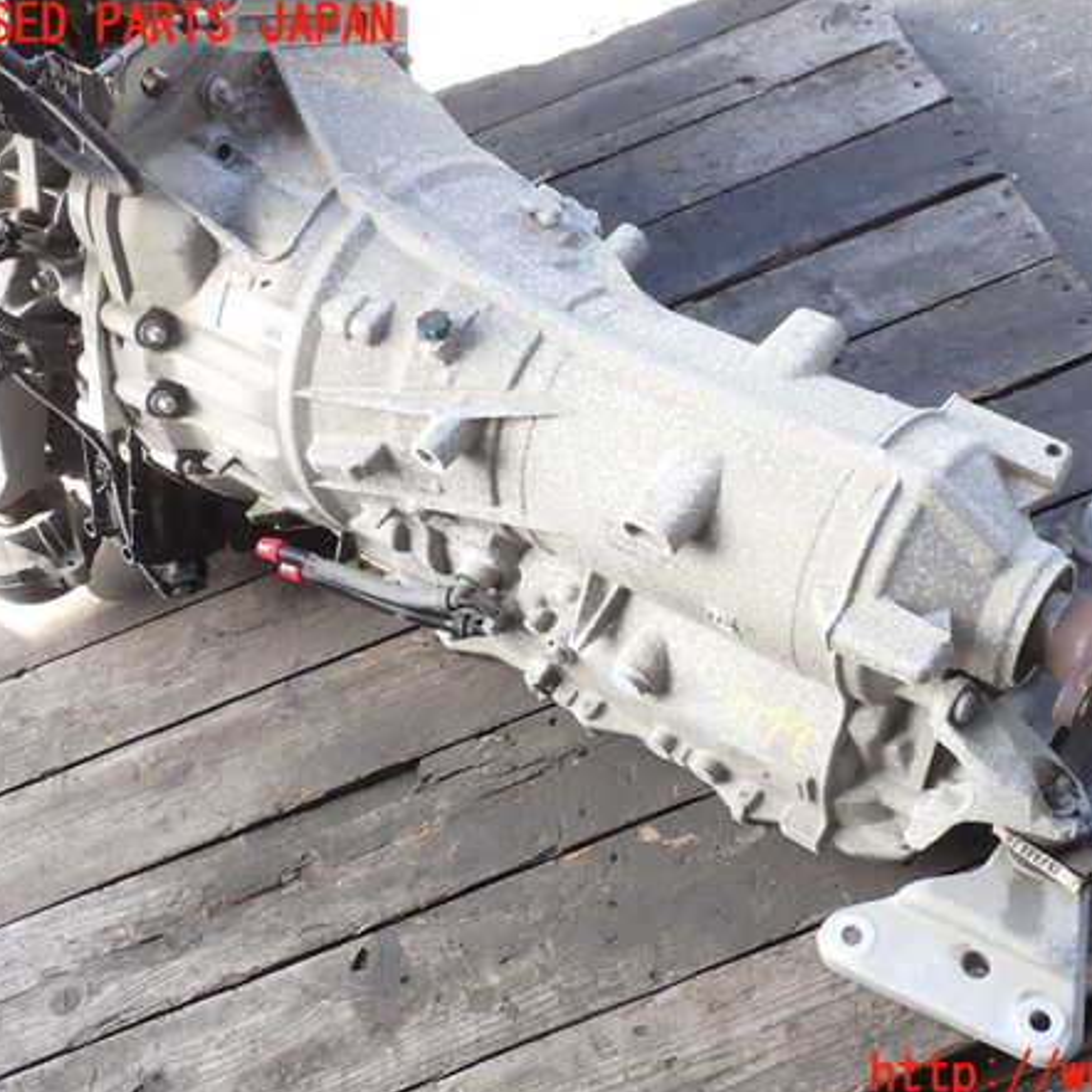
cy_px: 551
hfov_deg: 45.6
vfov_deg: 46.0
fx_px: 1285
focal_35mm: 36
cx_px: 687
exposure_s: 1/100
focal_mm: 5.4
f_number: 3.2
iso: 100
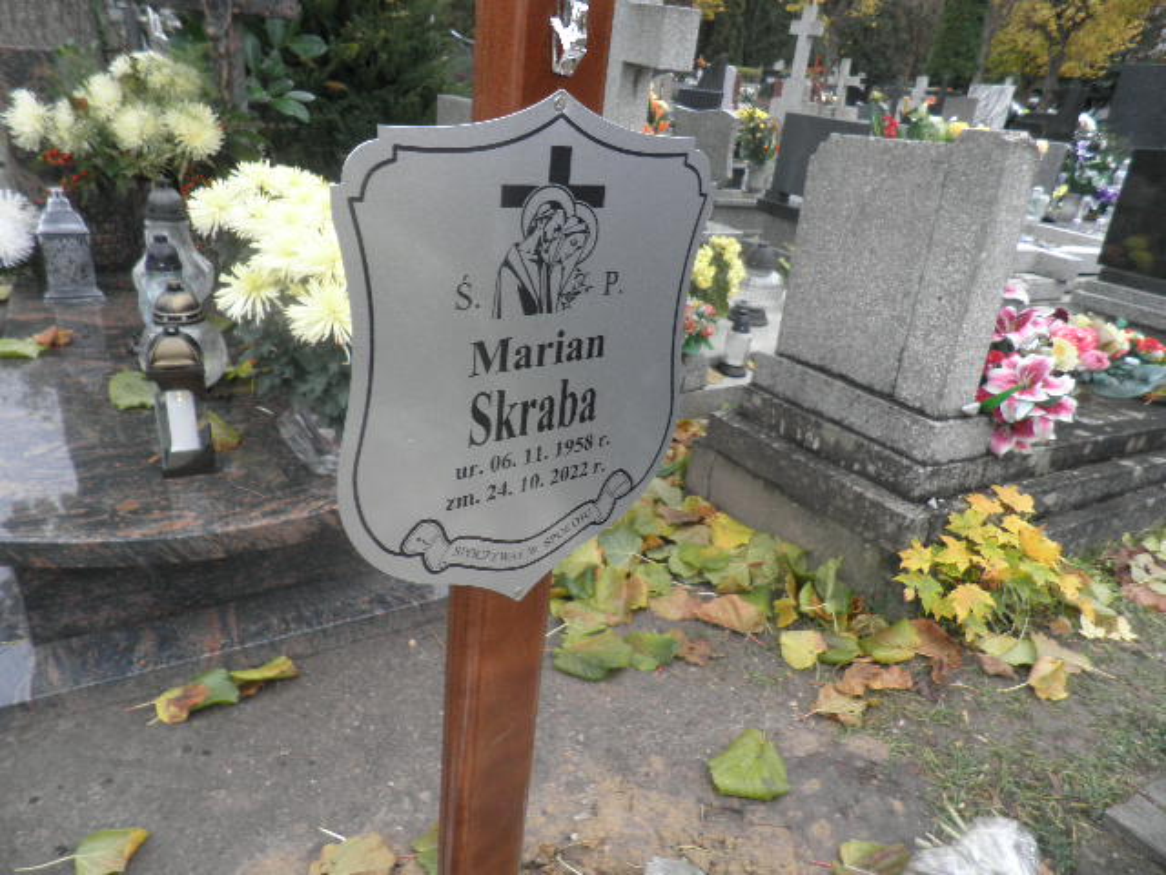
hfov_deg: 71.6
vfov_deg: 56.8
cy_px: 438
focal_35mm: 24
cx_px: 583
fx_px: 808
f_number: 3.3
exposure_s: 1/30
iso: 80
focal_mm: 4.3
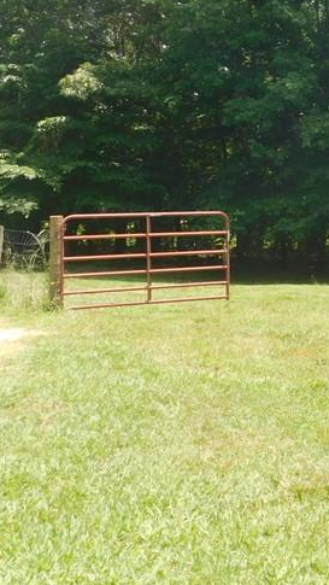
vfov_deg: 29.9
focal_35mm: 69
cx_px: 500
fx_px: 1070
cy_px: 127
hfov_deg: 16.0
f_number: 3.2
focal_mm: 5.3
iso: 125
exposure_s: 1/400
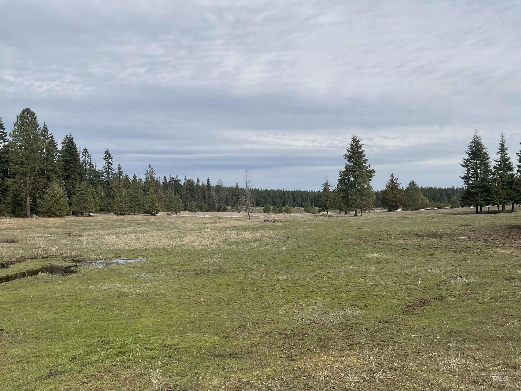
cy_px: 196
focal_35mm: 29
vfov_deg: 48.2
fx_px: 436
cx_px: 260
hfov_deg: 61.7
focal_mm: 3
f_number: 1.8
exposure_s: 1/2959
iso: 16
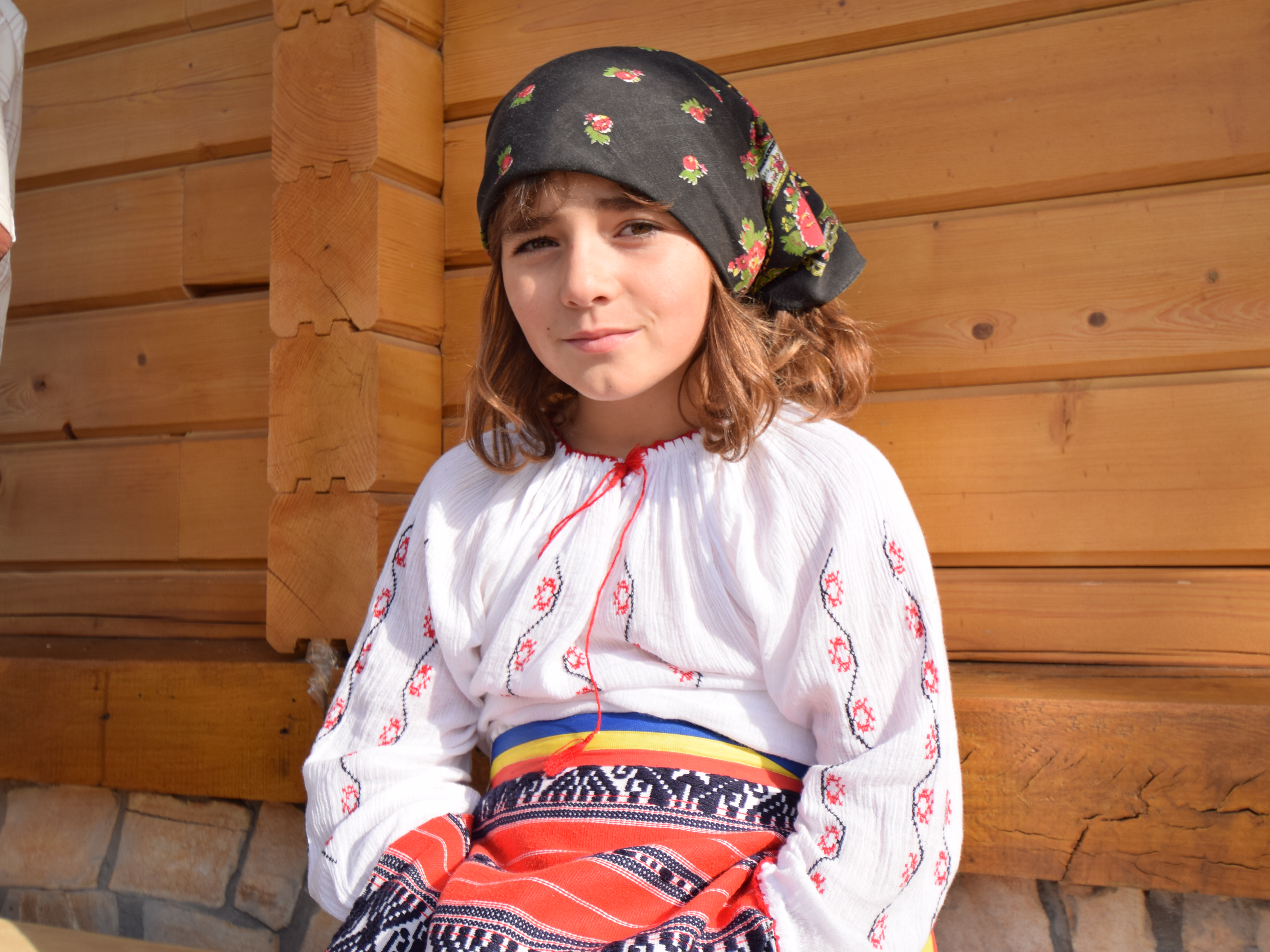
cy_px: 477
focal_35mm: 39
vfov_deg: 36.8
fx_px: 1431
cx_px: 649
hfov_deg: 47.9
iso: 100
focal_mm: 24
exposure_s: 1/250
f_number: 5
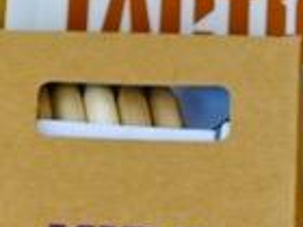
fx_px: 2784
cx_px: 584
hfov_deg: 6.1
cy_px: 441
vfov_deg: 4.6
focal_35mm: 318
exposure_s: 1/250
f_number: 5.6
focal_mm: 28
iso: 200
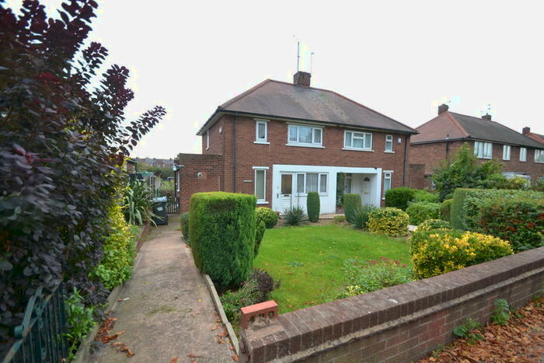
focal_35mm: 15
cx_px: 272
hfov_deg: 100.4
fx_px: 227
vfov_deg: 77.4
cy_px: 182
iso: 400
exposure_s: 1/80
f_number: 3.5
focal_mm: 10
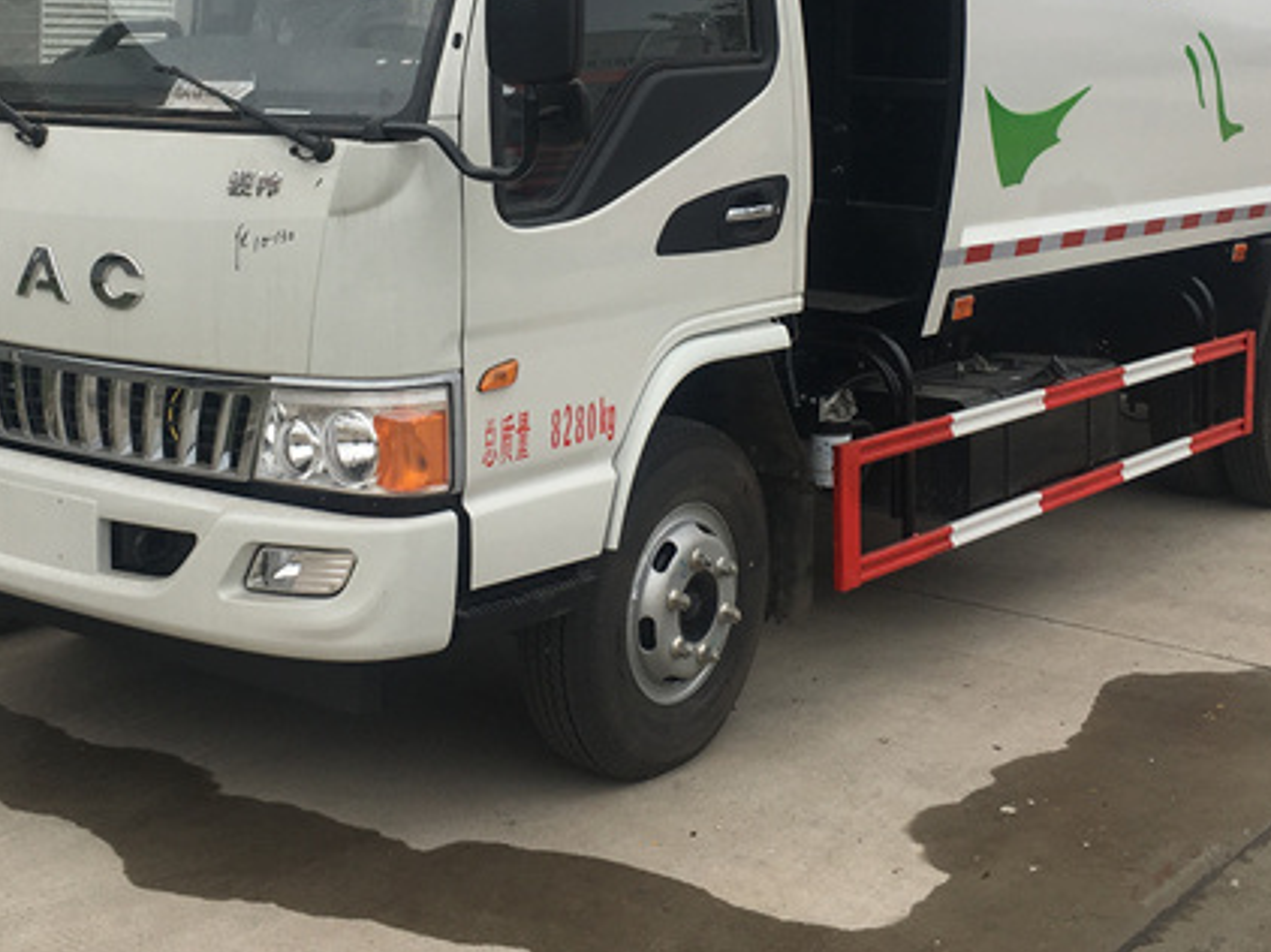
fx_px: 2018
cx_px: 542
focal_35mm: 55
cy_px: 169
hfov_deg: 34.9
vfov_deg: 26.0
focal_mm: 4.15
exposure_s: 1/884
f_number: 2.2
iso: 25
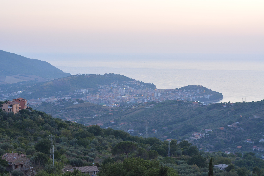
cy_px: 88
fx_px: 550
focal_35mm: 75
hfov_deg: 27.0
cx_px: 132
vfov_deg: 18.2
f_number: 4
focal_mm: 50
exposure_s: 1/60
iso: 800
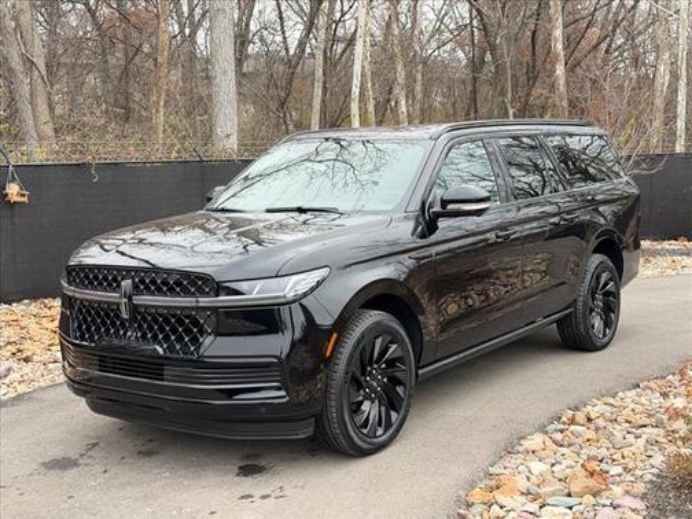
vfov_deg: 30.3
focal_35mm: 48
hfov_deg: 39.7
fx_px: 960
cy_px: 260
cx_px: 346
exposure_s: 1/463
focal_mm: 6.76
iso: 80
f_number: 1.78
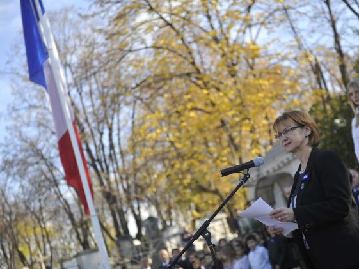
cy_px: 135
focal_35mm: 68
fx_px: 705
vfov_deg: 21.6
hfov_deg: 28.5
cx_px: 196
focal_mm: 62
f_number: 2.8
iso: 400
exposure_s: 1/1600
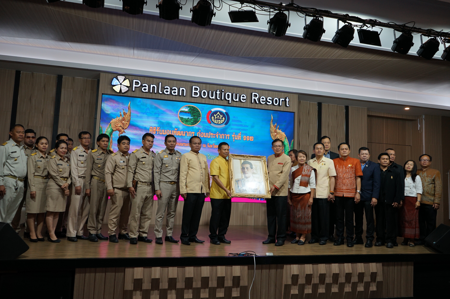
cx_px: 225
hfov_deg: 65.5
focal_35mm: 28
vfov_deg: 46.3
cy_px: 150
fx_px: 350
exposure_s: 1/125
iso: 800
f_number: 5.6
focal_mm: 28
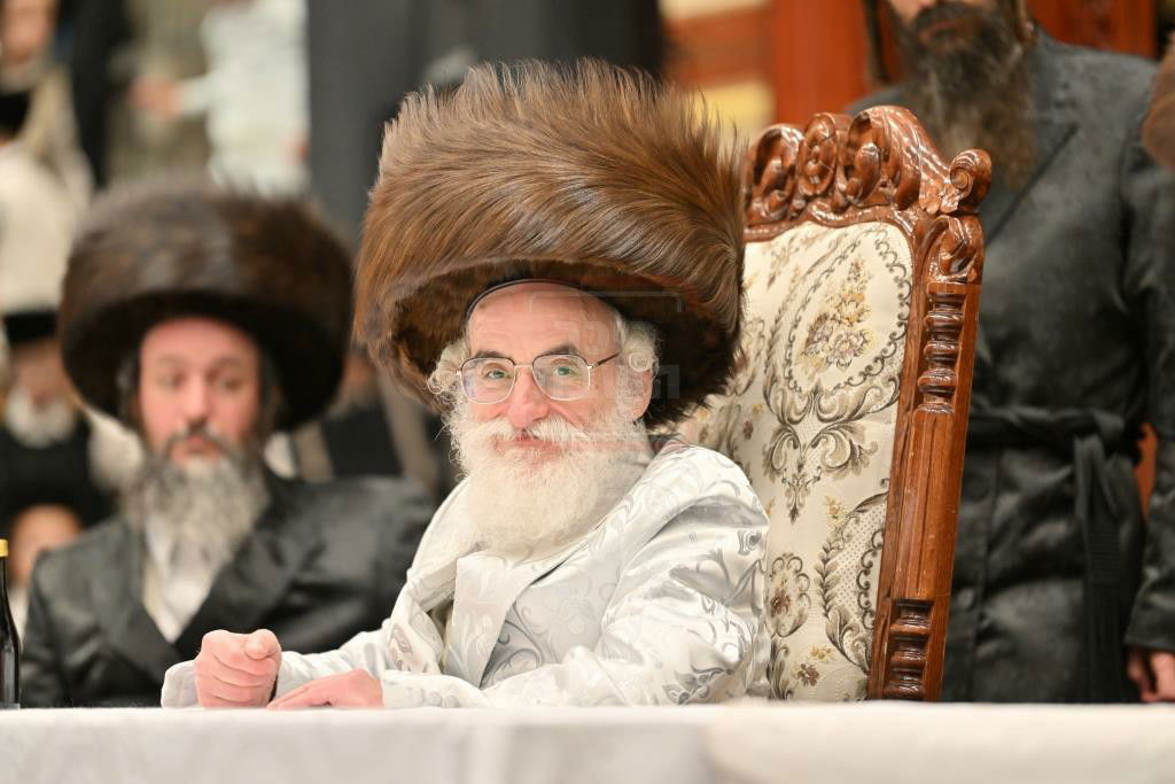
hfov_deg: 10.3
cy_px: 392
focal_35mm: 200
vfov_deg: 6.9
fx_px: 6528
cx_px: 588
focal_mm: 200
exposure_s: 1/800
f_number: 2.8
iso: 800
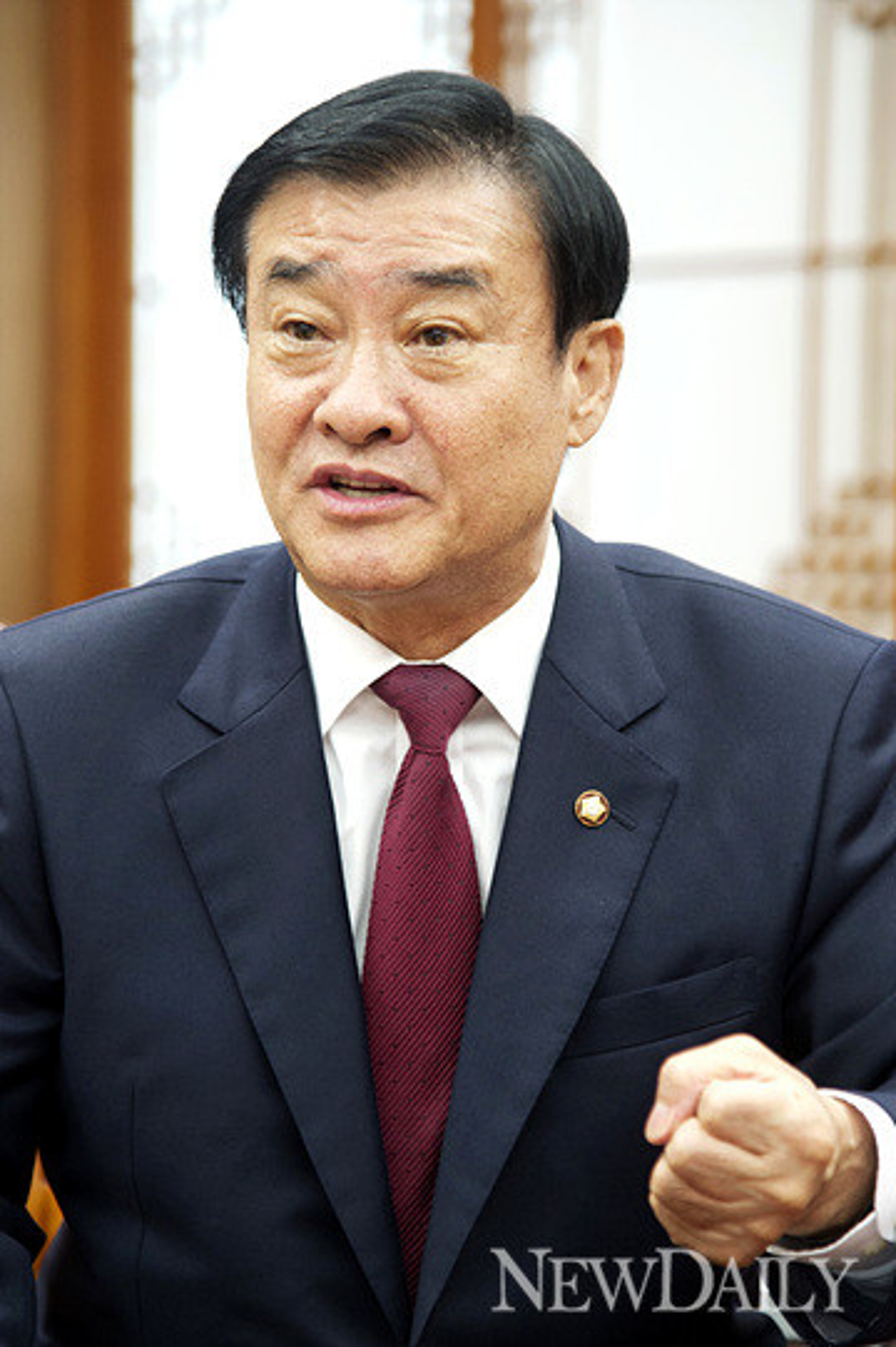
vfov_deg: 17.1
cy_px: 674
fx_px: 4485
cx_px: 448
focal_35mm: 120
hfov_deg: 11.4
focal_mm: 120
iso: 1600
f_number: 4
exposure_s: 1/100
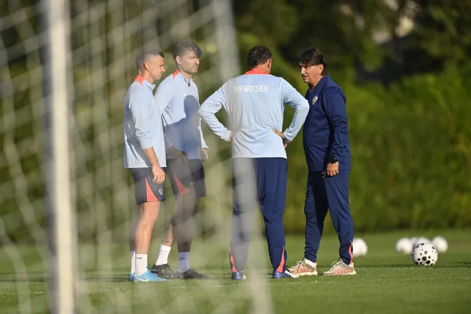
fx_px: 5234
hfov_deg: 5.2
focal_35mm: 400
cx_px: 236
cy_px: 157
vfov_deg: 3.4
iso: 320
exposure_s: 1/8000
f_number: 2.8
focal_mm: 400
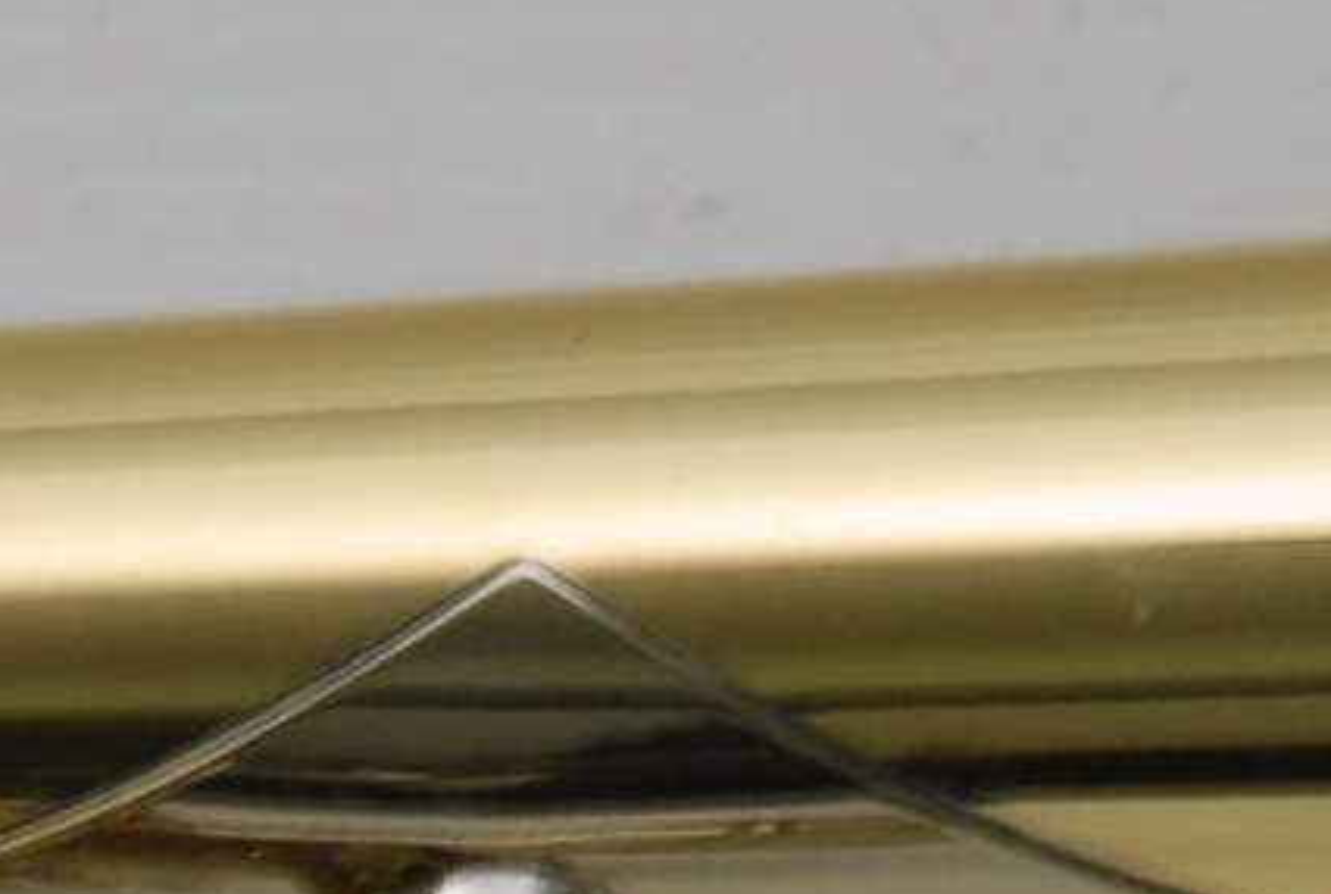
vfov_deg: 2.4
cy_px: 2426
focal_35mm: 561
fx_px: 20800
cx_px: -2234
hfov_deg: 3.6
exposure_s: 1/2.5
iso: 100
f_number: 8
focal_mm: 55
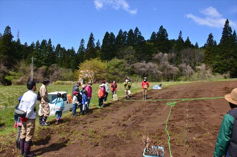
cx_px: 118
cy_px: 78
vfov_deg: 47.7
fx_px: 177
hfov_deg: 67.5
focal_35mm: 27
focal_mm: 18
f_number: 22
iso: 1000
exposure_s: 1/250
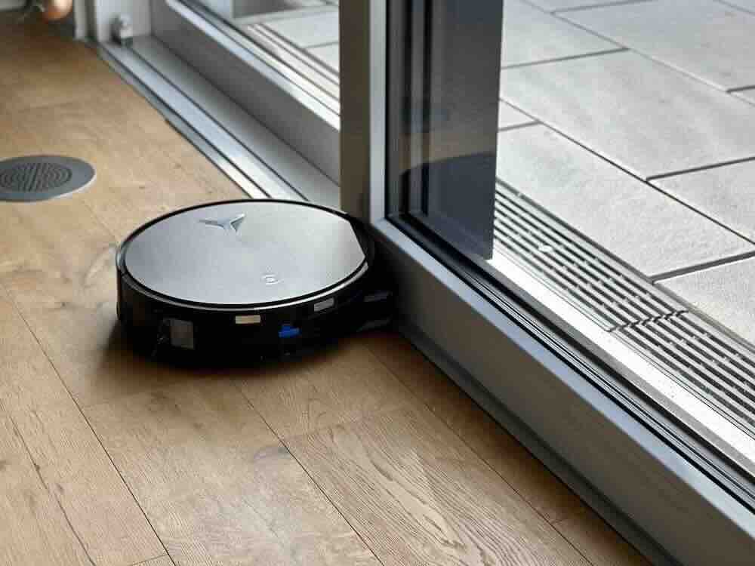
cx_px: 378
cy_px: 283
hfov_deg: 39.7
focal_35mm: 48
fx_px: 1047
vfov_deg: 30.3
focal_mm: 6.86
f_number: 1.78
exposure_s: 1/971
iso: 80
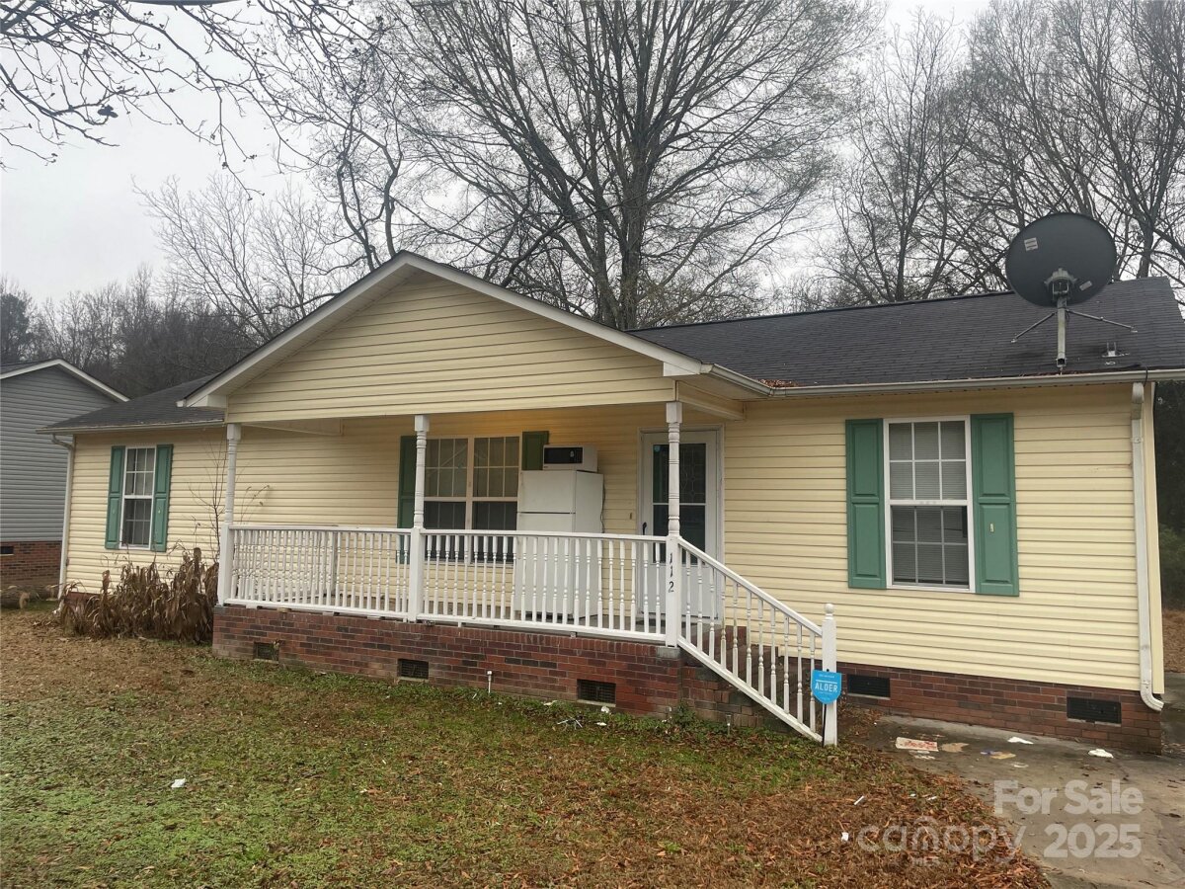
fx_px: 890
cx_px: 592
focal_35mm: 26
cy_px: 444
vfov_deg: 53.1
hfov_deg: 67.3
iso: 64
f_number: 1.6
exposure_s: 1/121
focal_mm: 4.2
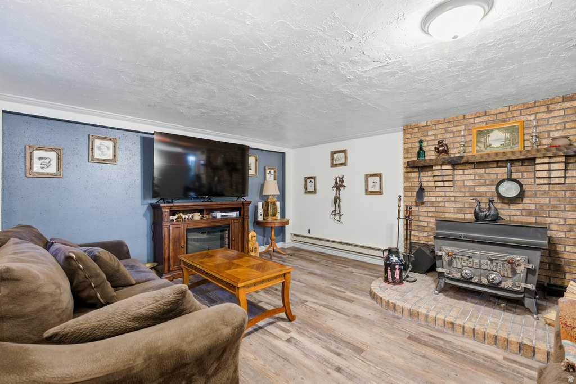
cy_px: 192
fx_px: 256
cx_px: 288
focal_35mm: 16
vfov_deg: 73.8
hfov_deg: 96.7
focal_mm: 16
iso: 100
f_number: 4
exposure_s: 1/15
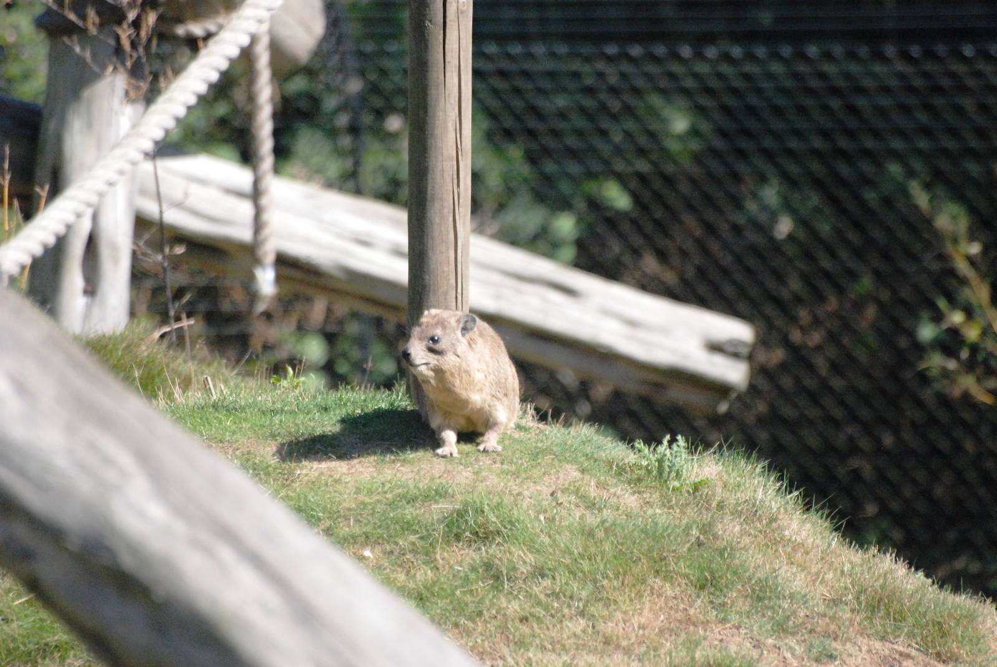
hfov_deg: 4.6
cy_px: 334
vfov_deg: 3.1
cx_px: 498
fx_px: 12477
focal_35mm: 450
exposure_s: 1/2500
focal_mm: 300
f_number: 6.3
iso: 1600
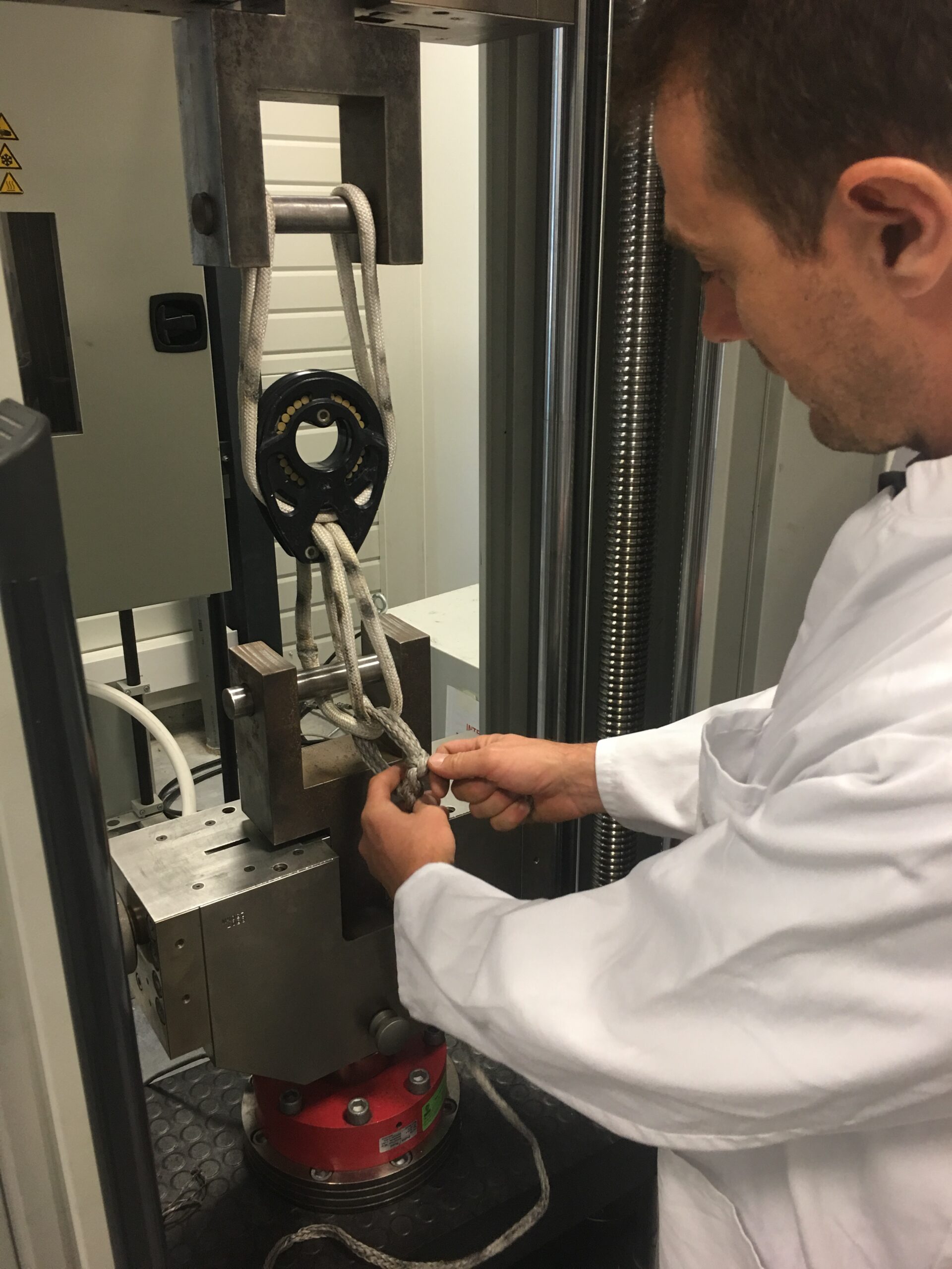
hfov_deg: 48.2
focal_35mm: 29
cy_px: 634
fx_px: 1063
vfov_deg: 61.7
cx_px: 476
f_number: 2.2
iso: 64
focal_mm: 4.15
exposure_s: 1/17
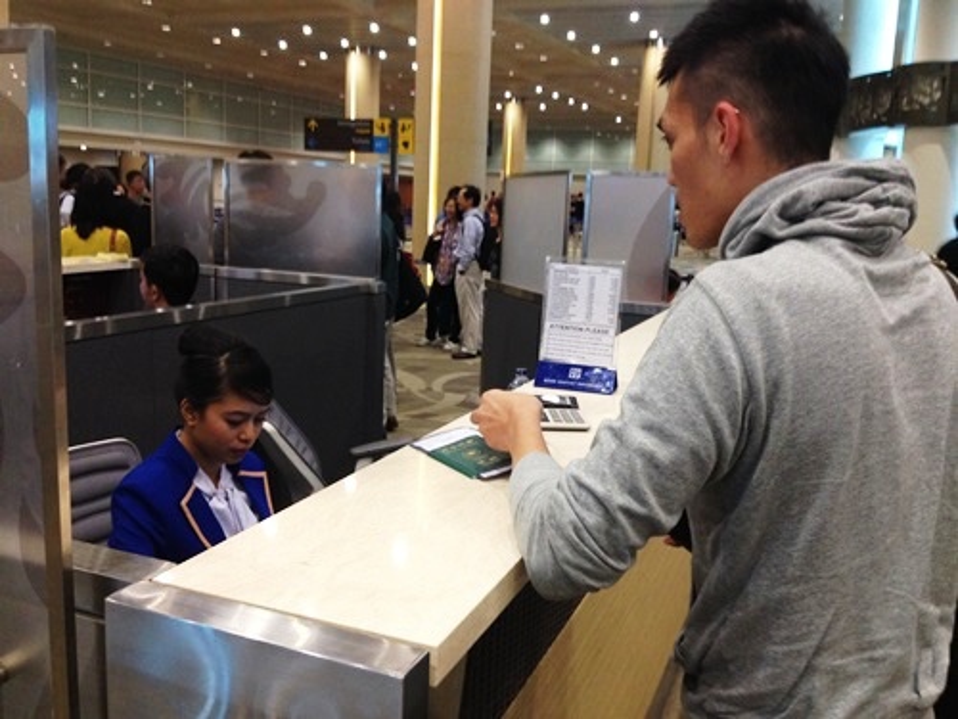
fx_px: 969
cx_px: 479
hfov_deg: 52.6
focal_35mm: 35
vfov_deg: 40.7
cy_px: 360
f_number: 2.4
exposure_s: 1/20
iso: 200
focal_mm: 4.28
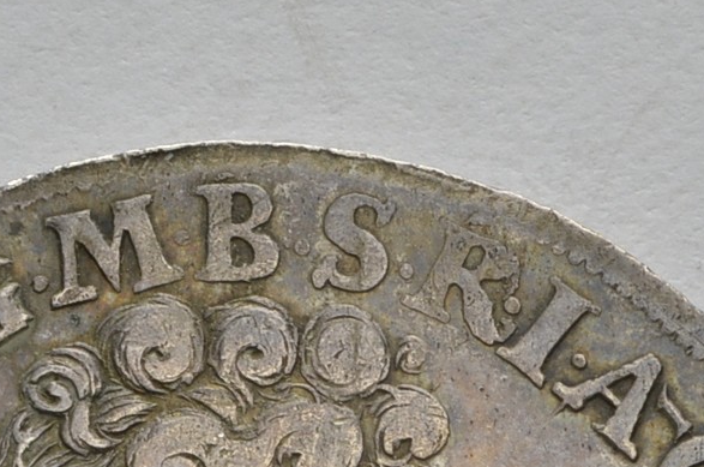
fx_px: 6755
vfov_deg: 3.9
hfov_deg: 5.9
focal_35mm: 346
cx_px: 929
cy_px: 869
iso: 400
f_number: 14
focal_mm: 55
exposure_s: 1/250
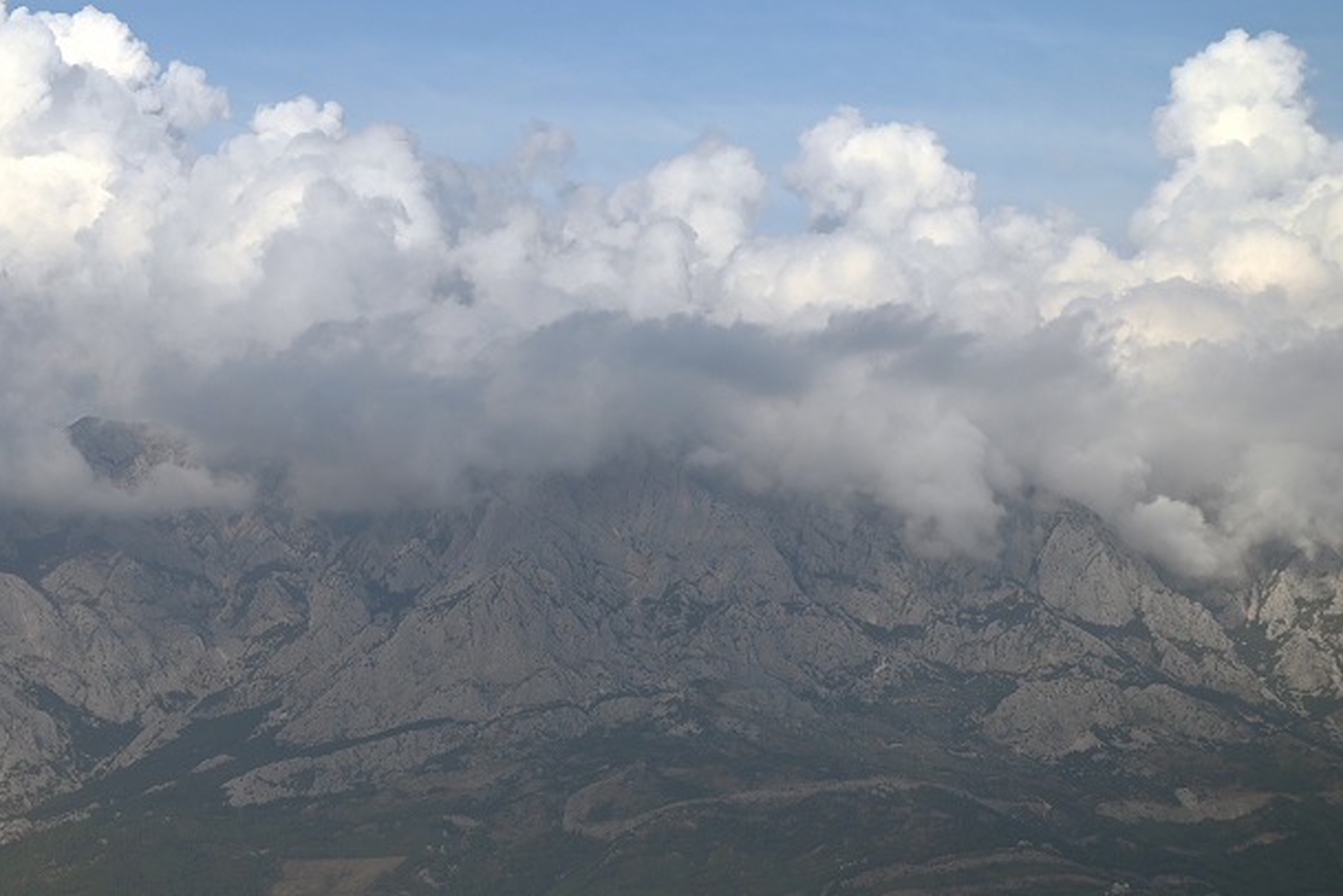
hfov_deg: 17.7
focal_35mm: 115
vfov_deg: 11.9
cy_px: 449
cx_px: 329
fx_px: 4290
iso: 100
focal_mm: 70
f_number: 4.5
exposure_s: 1/1000
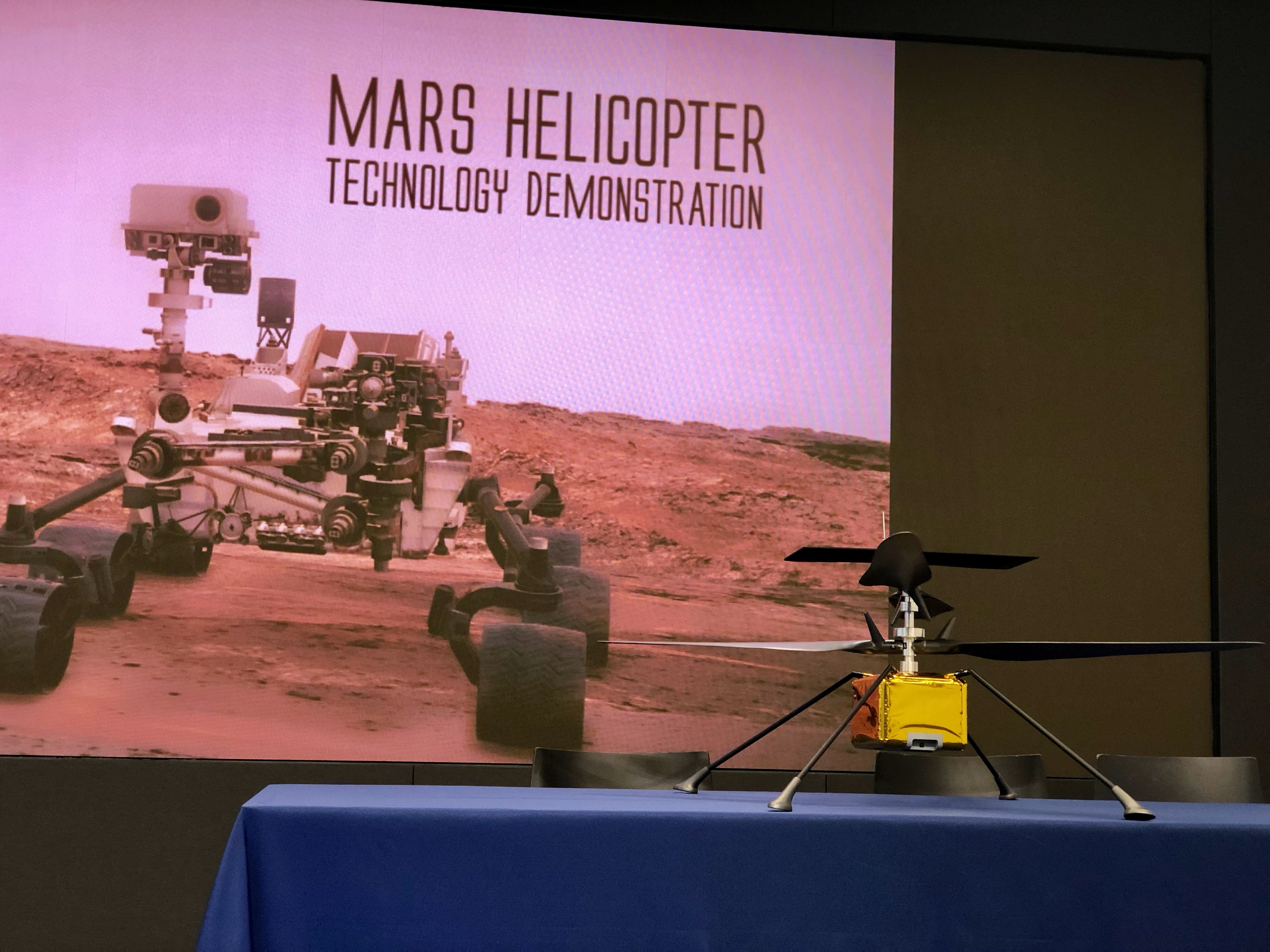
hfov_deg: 36.8
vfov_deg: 28.0
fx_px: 1908
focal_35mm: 52
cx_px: 635
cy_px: 476
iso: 100
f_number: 2.4
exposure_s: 1/40
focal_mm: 6
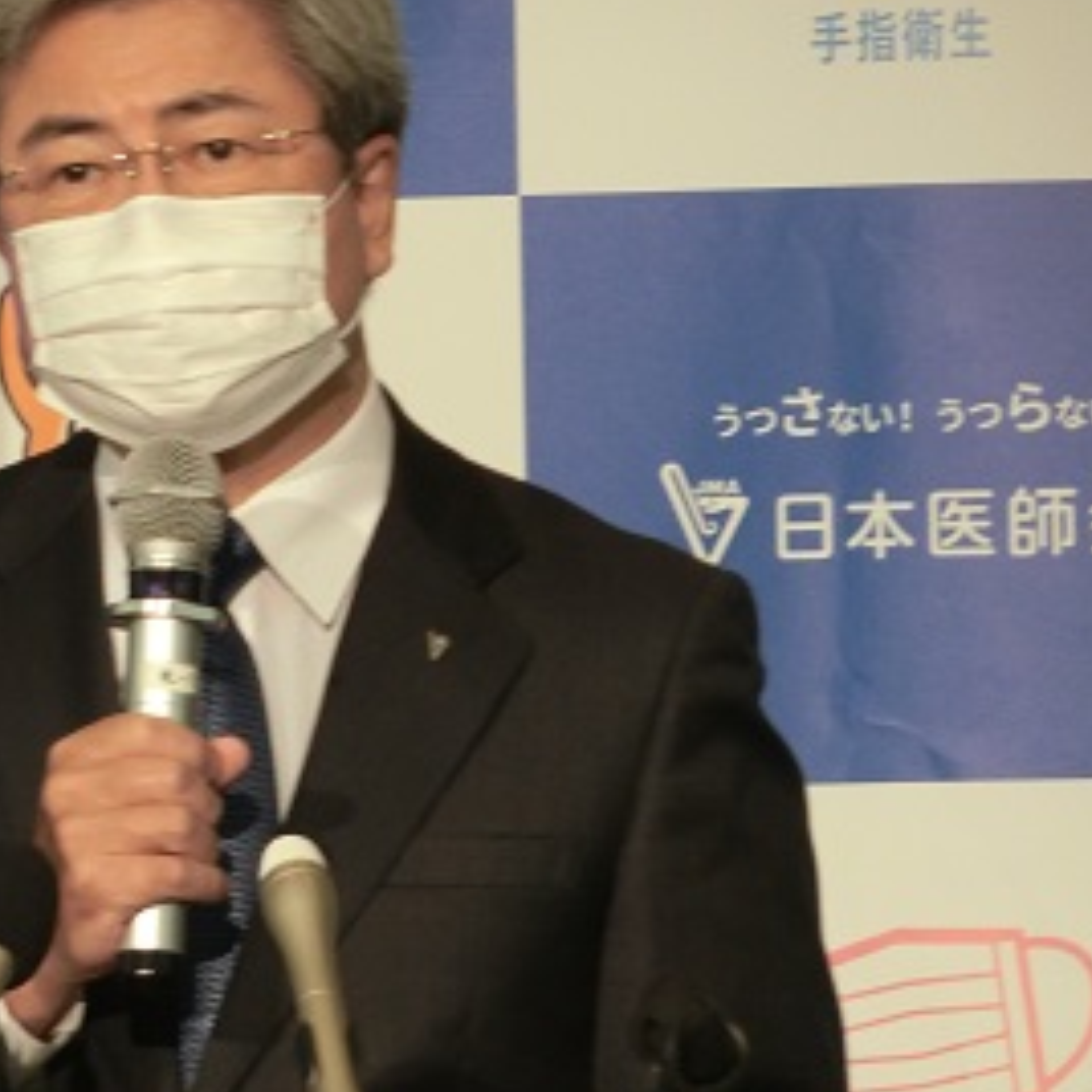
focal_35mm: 629
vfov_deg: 2.8
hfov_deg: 2.8
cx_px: 130
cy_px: 570
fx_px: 22449
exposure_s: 1/30
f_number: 5.7
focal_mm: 60.7
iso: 400
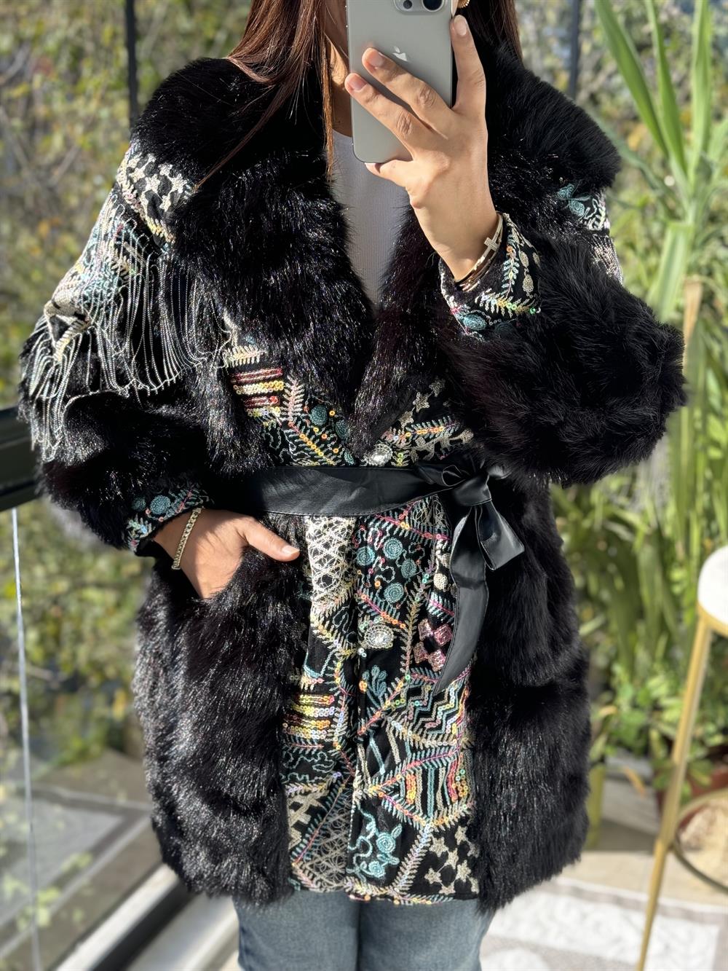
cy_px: 486
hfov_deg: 30.3
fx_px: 1346
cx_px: 364
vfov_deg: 39.7
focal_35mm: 48
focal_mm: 6.76
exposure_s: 1/292
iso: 64
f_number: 1.78
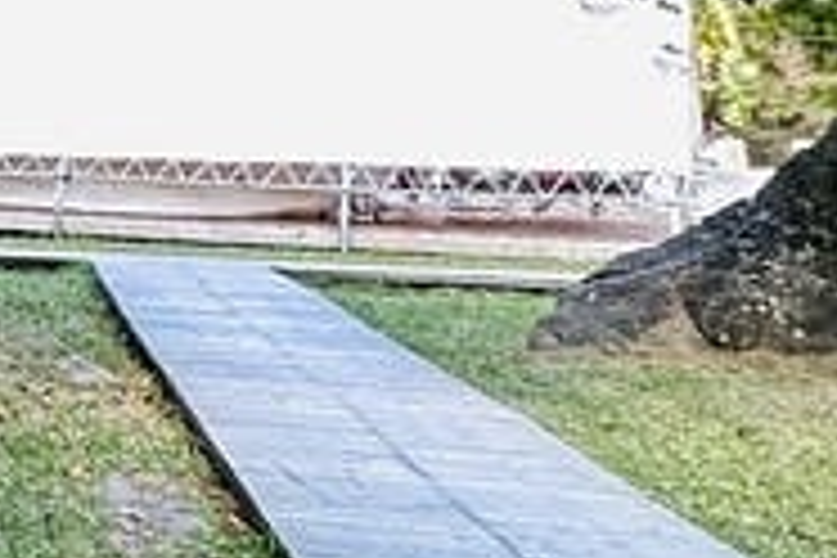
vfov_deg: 14.0
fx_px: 2185
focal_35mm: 94
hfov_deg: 14.6
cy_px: -162
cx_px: -1134
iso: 125
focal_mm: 2.22
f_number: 2.2
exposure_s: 1/99
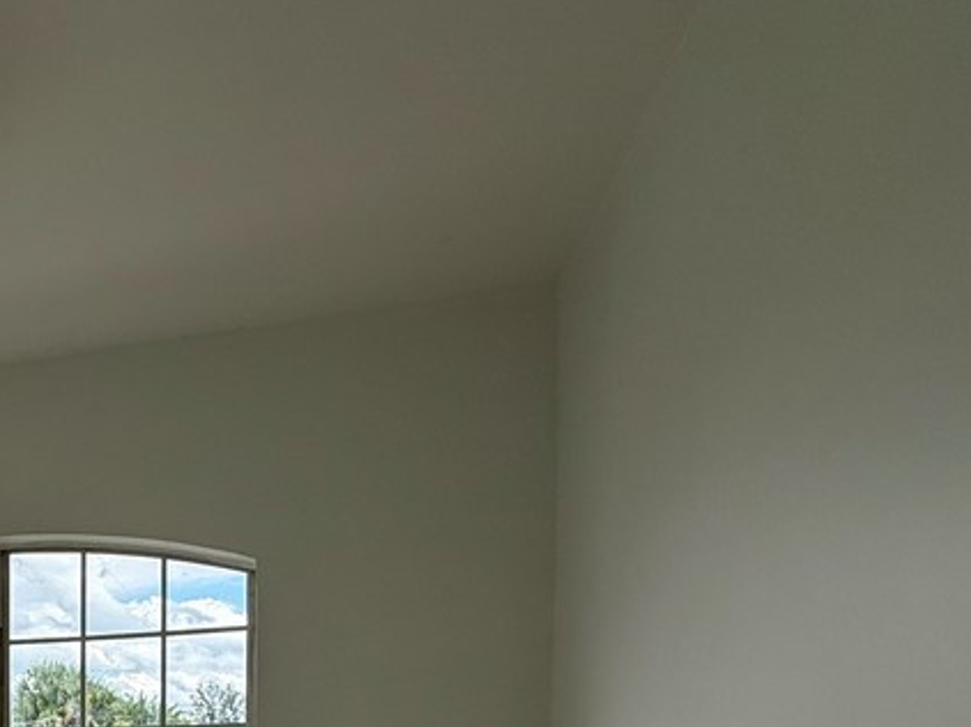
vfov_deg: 34.8
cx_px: -7
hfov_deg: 45.3
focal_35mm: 34
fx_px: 953
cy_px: 833
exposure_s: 1/522
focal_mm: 2.22
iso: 64
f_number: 2.2
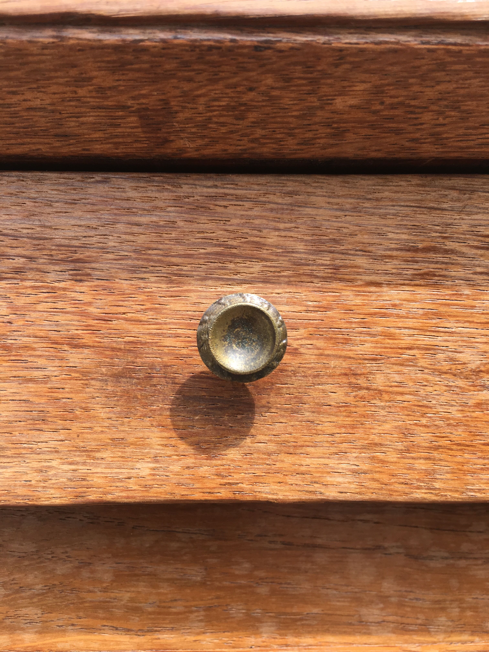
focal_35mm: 29
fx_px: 546
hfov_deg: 48.2
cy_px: 326
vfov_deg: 61.7
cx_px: 244
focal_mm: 4.15
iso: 25
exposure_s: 1/390
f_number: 2.2
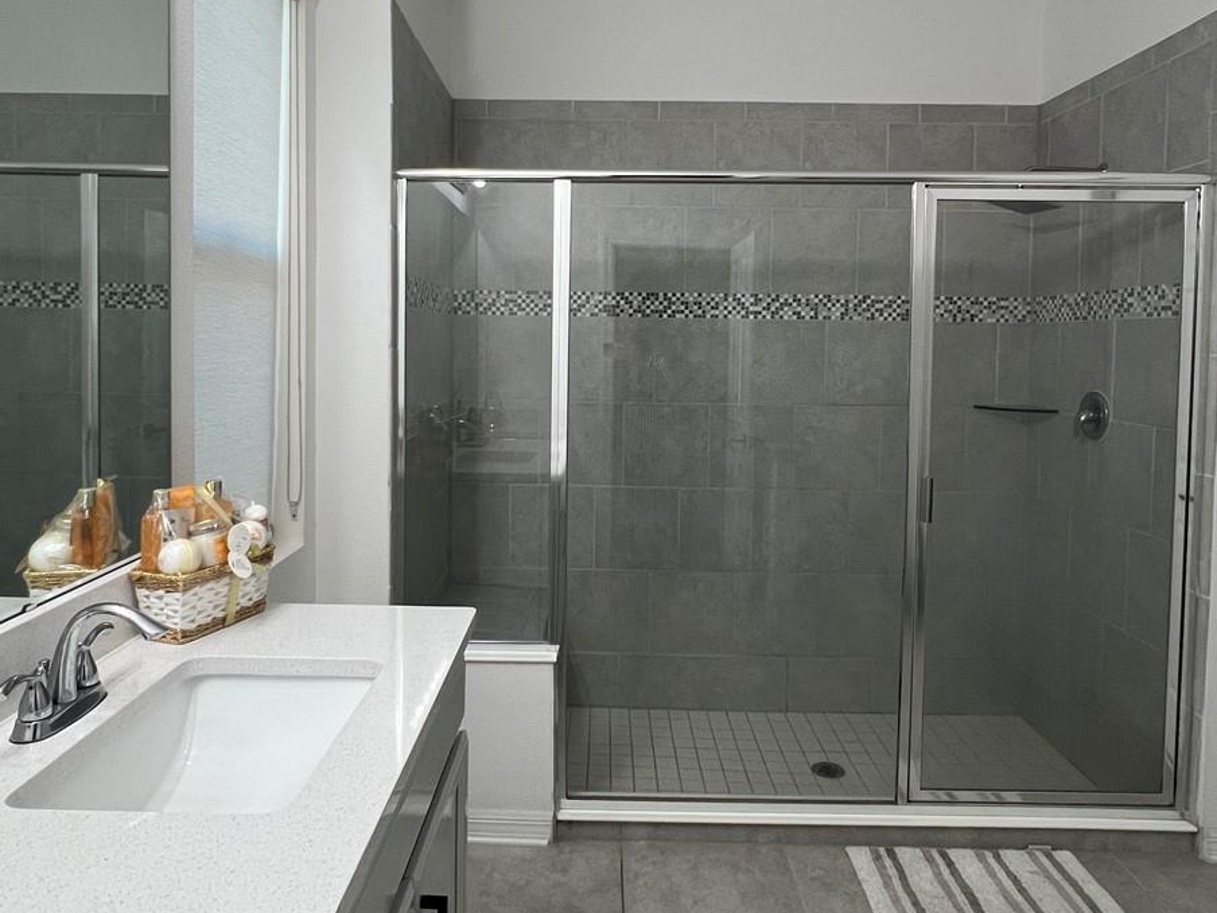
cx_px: 592
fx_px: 809
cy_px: 381
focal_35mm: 23
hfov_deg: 73.9
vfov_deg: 58.6
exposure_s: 1/120
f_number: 1.8
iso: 125
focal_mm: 1.57
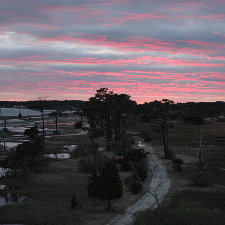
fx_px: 654
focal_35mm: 89
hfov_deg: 19.5
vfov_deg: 19.5
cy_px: 112
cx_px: 136
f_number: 4.5
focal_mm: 46
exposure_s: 1/60
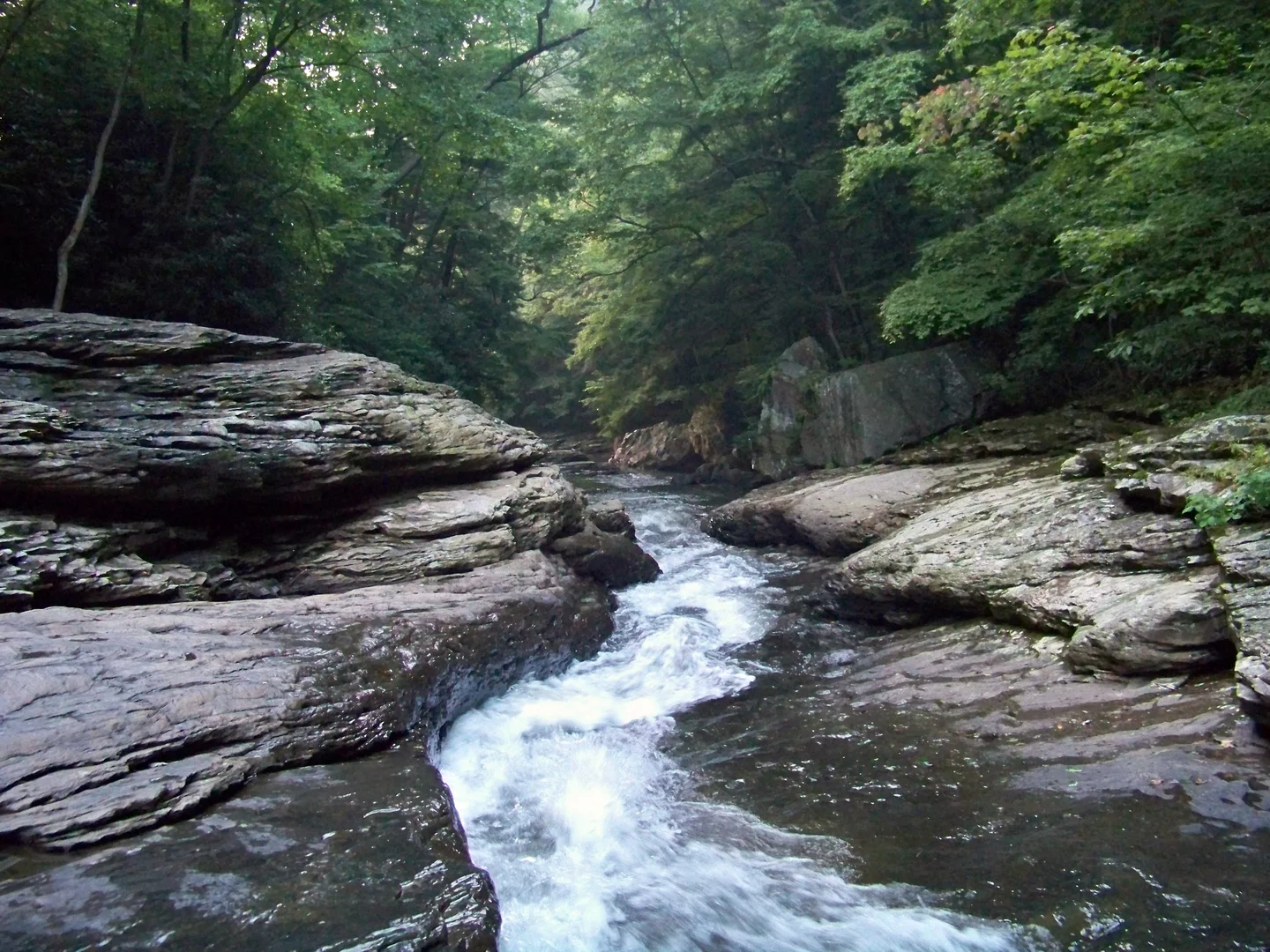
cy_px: 476
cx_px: 635
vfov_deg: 42.9
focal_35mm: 33
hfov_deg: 55.4
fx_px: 1211
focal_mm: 5.8
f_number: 2.8
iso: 800
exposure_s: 1/30
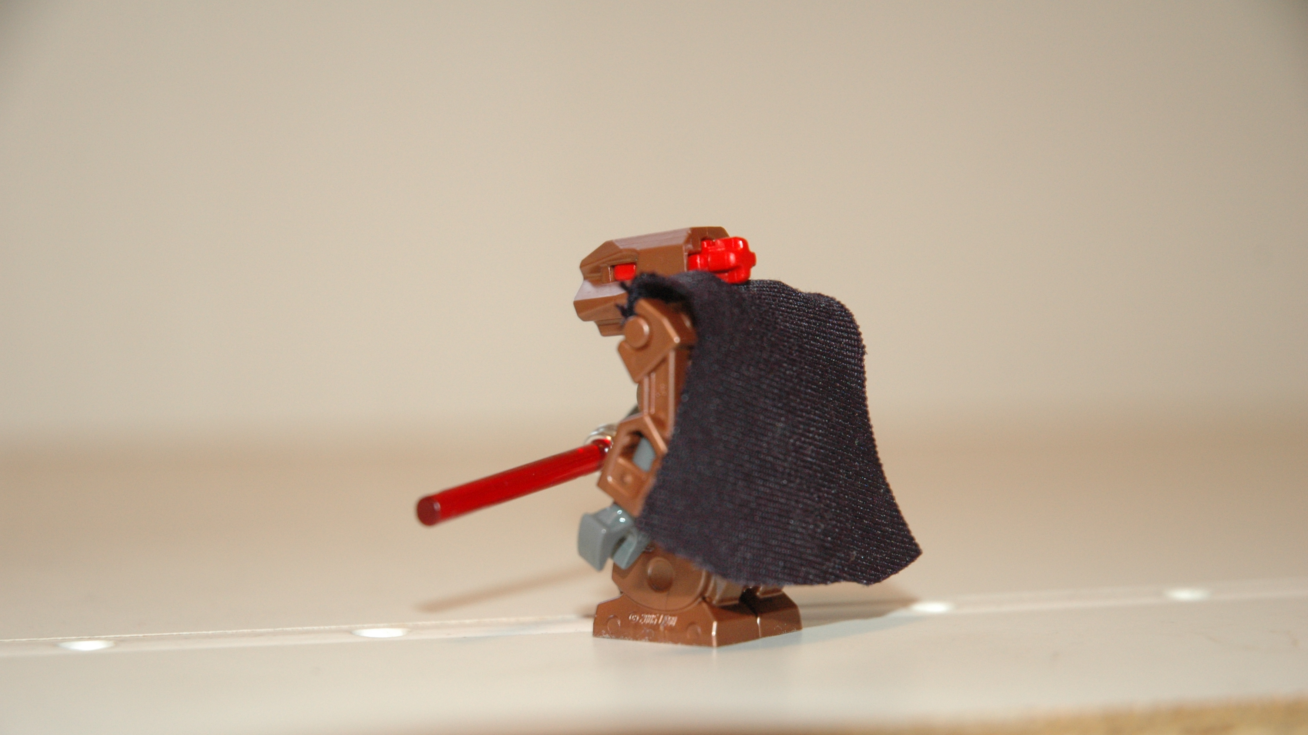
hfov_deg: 19.5
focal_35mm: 110
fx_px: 3815
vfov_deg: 11.0
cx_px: 654
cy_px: 418
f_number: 4.5
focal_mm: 70
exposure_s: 1/20
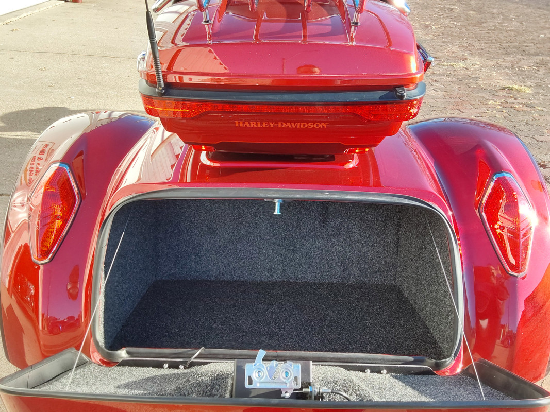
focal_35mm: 28
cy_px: 206
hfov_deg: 63.4
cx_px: 275
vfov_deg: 49.7
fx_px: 445
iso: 50
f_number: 1.9
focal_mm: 2.91
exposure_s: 1/201
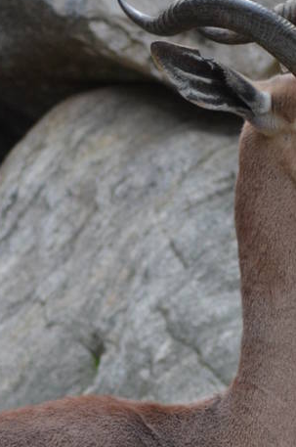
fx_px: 10730
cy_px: 525
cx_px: 168
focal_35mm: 867
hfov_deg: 1.6
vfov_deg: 2.4
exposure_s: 1/1000
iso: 800
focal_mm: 165
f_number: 4.5
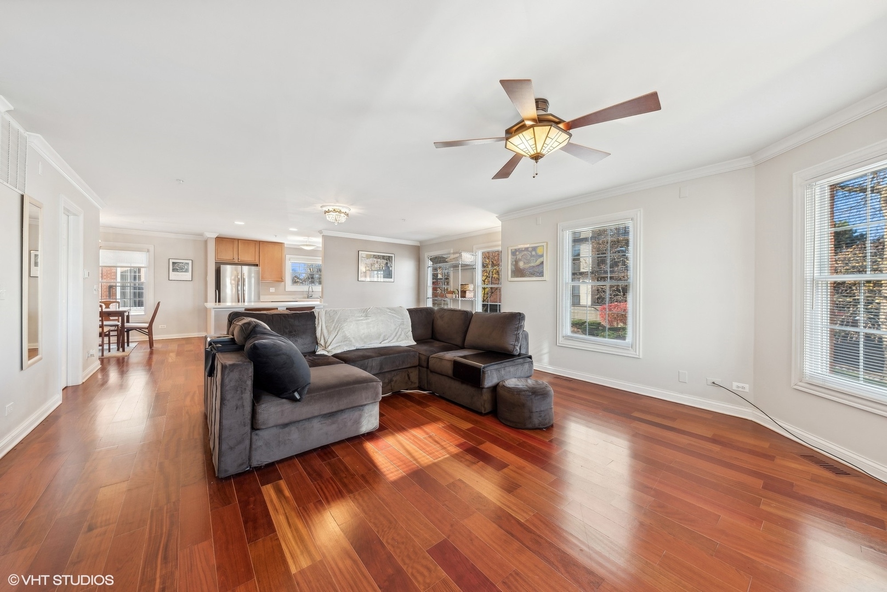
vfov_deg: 90.1
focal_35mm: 12
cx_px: 444
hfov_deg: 112.6
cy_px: 296
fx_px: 296
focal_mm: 12
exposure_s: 1/5
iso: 200
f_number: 9
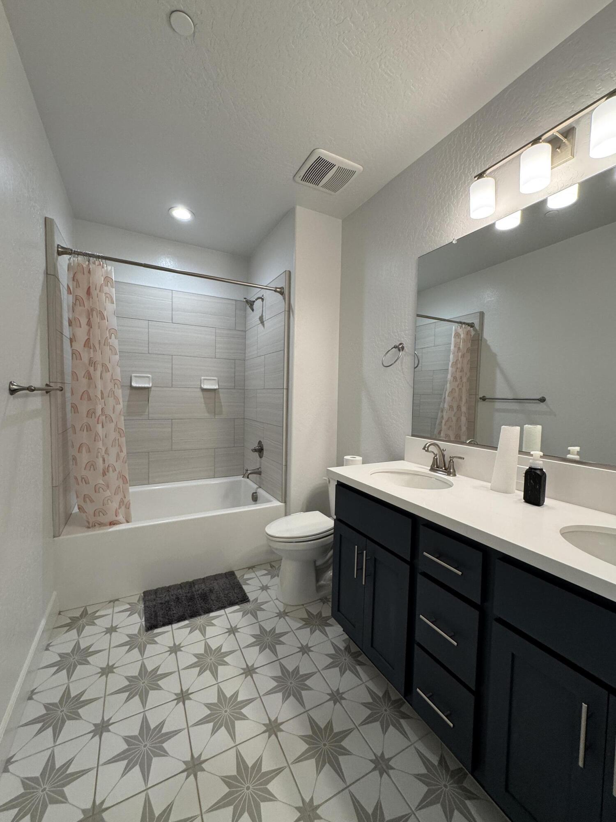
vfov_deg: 102.1
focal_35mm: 14
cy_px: 411
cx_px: 308
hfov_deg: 85.7
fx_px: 332
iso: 200
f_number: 2.2
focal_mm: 2.22
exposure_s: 1/120
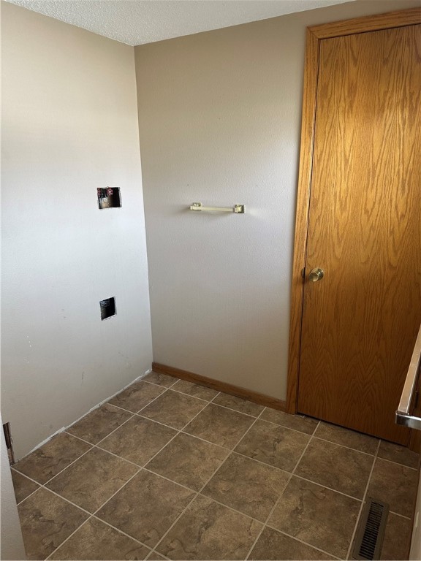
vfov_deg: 71.6
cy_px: 280
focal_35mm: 24
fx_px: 389
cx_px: 210
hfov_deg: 56.8
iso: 125
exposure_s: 1/60
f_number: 1.78
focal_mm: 6.86
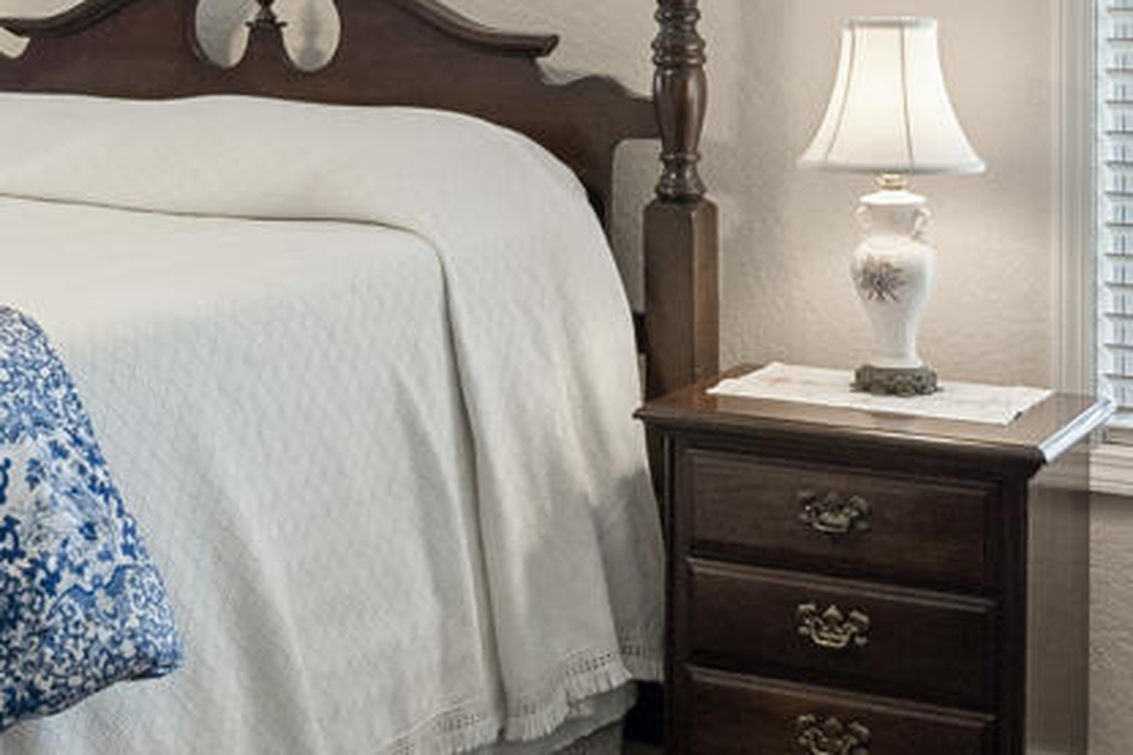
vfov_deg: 17.1
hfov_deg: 26.2
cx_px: 414
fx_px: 2422
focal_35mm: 77
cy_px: -86
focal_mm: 16
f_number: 8
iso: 320
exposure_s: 1/6
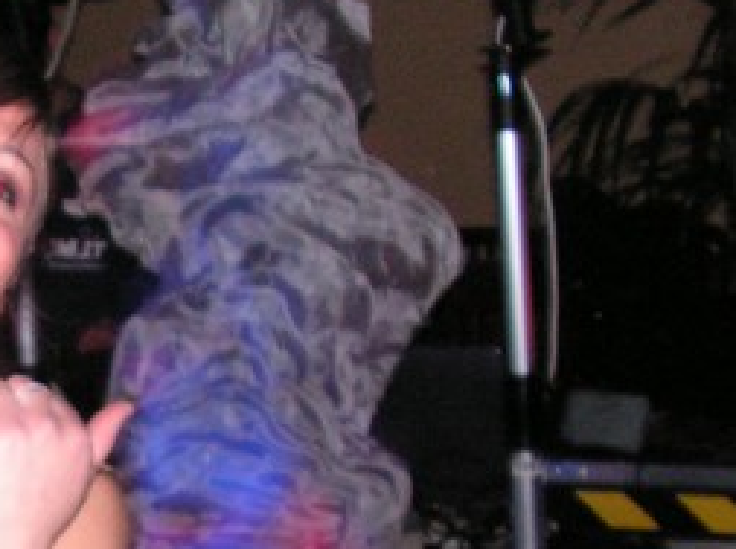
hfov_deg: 16.6
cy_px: 552
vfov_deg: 12.8
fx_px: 2420
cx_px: -119
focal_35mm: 114
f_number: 3.2
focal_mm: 6
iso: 200
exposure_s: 1/40
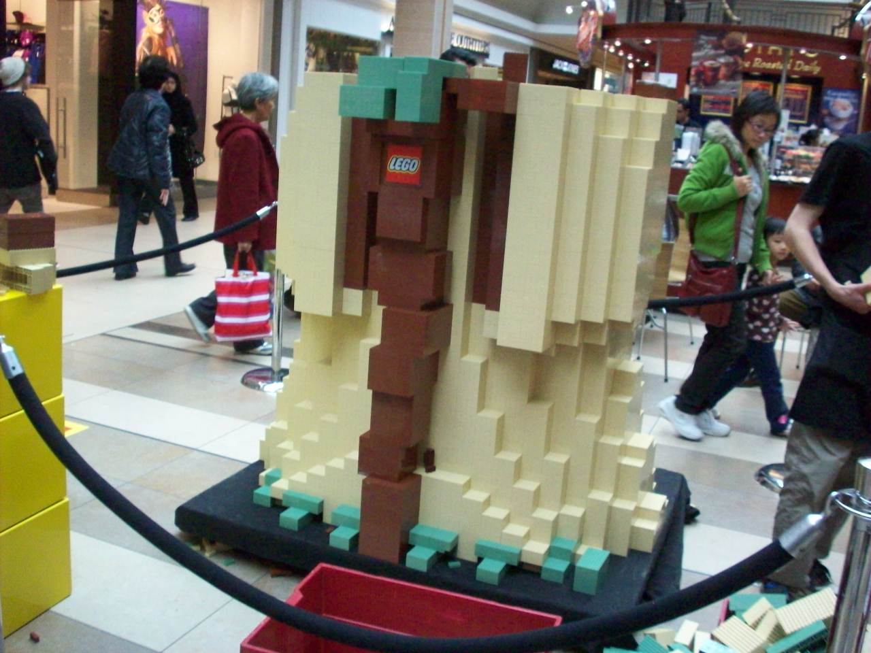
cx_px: 436
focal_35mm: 37
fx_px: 931
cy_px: 326
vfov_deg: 38.7
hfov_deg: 50.1
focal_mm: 6.2
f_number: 2.8
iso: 362
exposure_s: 1/128
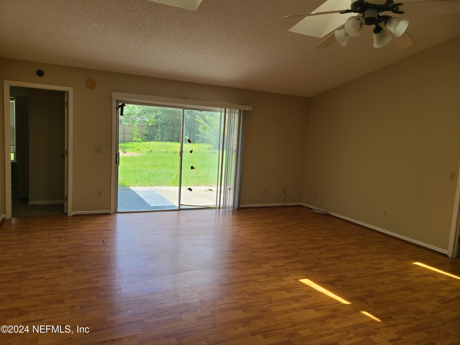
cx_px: 230
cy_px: 172
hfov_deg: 67.3
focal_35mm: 26
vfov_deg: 53.1
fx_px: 346
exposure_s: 1/279
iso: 40
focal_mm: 5.4
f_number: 1.8
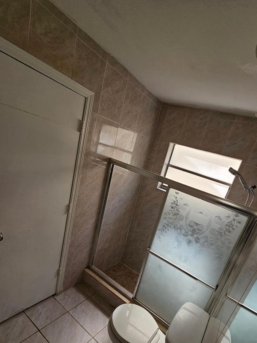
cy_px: 209
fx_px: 158
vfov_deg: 93.0
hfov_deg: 77.1
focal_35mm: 16
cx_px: 155
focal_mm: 2.2
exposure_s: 1/240
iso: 64
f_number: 2.2
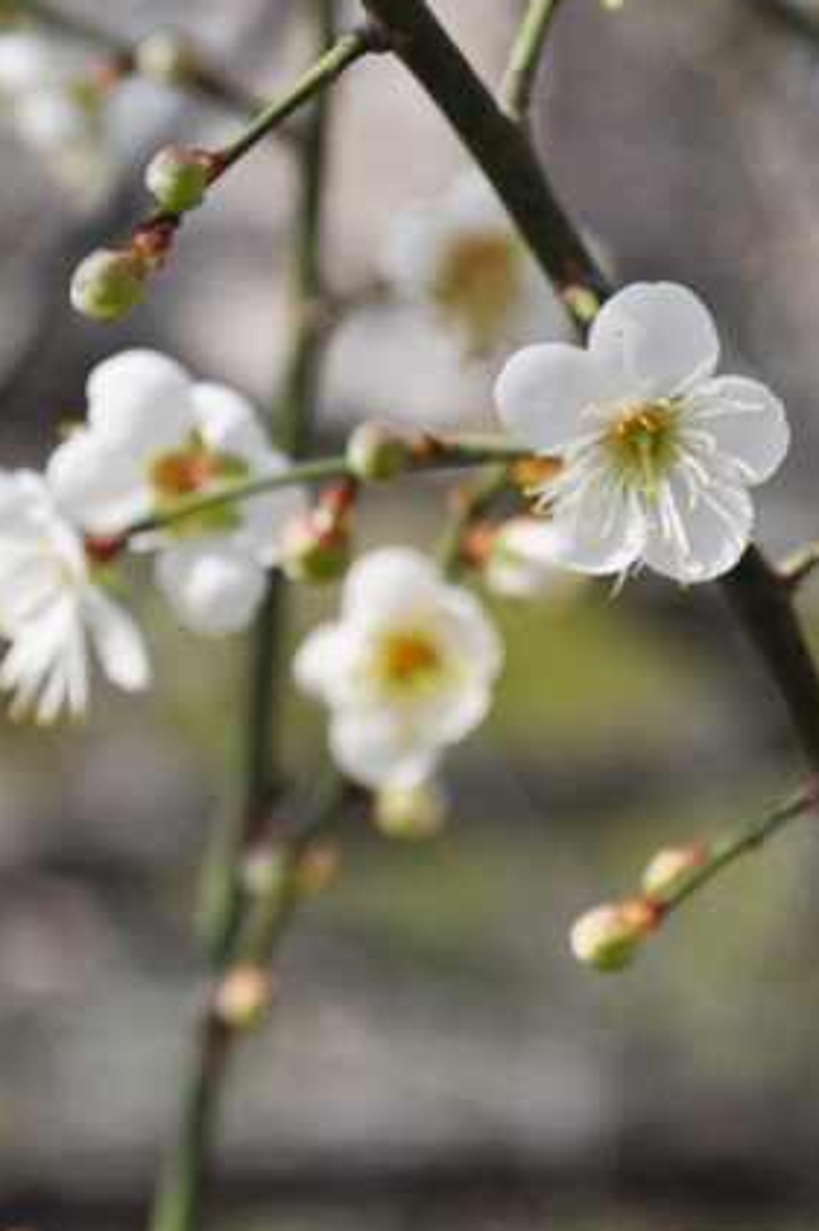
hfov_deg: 4.6
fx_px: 10218
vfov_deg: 6.9
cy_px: 632
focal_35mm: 299
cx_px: 487
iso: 200
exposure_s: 1/400
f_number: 10
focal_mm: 105
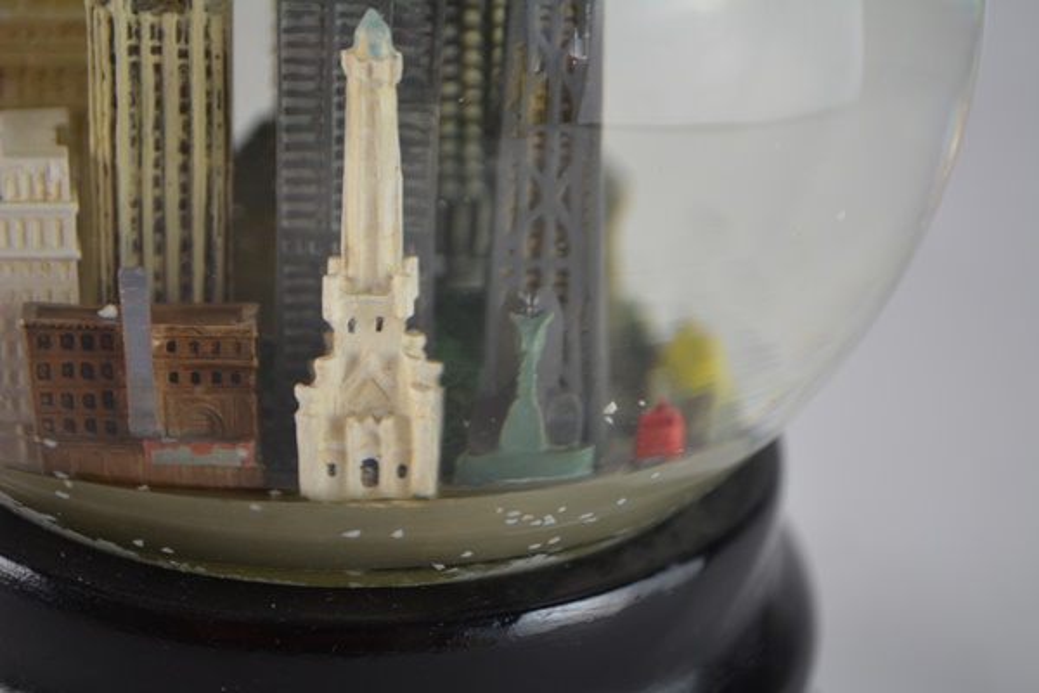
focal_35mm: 82
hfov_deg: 24.6
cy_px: 346
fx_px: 2381
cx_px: 520
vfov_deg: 16.6
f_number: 5.6
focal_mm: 55
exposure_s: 1/80
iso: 400
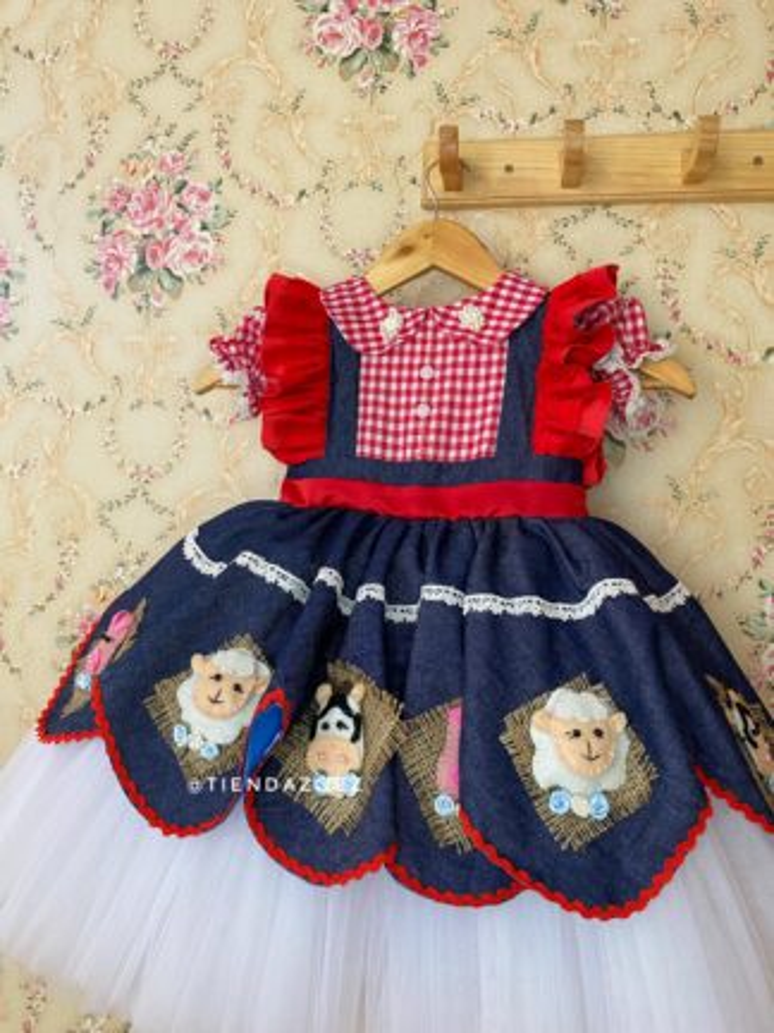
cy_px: 516
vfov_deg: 67.3
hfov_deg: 53.1
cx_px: 387
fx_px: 775
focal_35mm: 26
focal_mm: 4.25
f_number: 1.8
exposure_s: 1/100
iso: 125
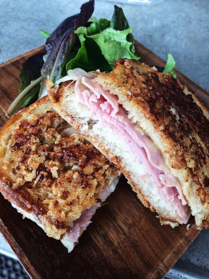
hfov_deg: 48.2
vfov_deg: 61.7
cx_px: 104
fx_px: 233
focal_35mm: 29
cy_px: 140
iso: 64
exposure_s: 1/120
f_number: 2.2
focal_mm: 4.15
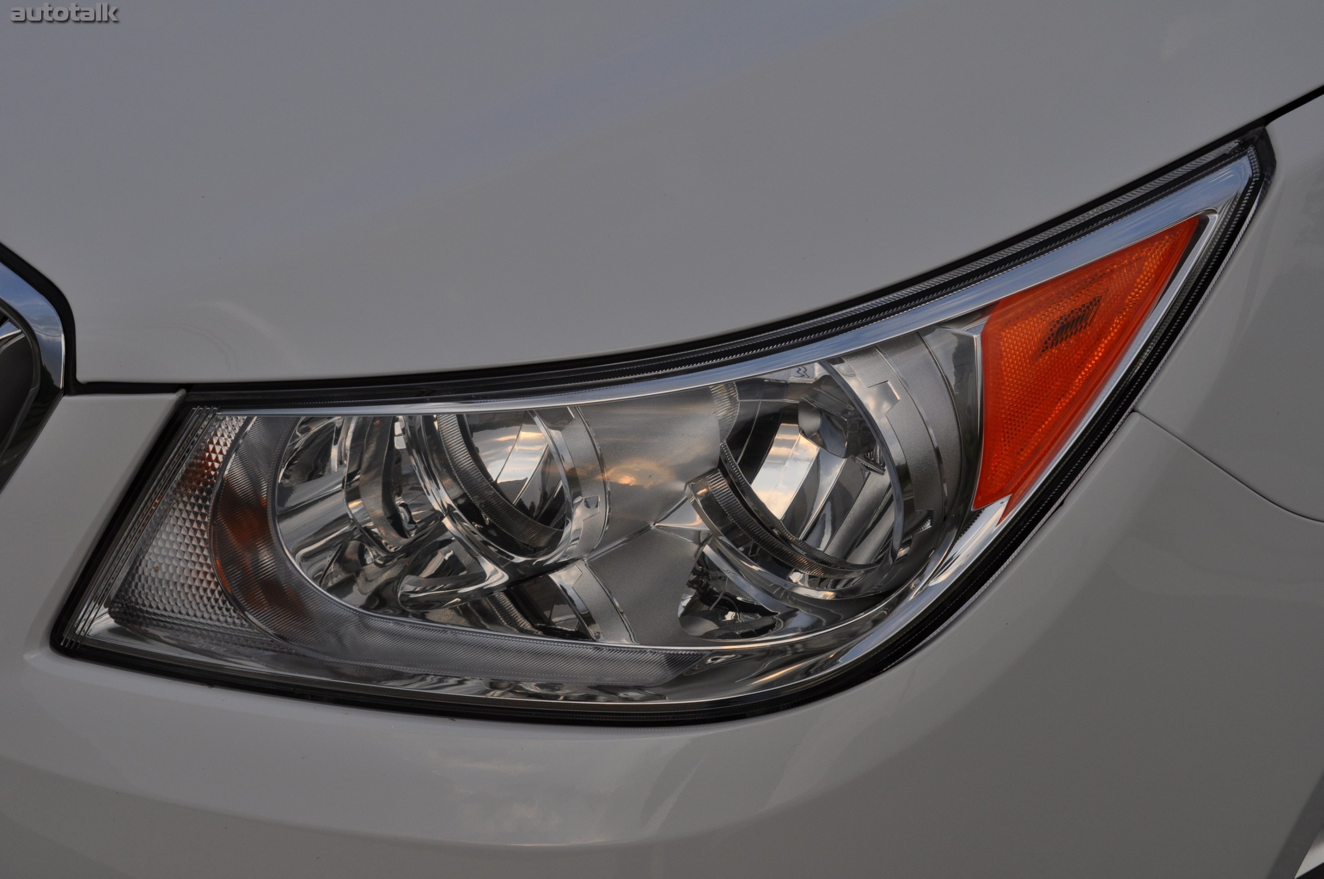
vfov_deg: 26.4
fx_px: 1874
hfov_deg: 38.9
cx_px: 662
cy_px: 440
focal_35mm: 51
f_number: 9
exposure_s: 1/320
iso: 200
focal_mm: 34
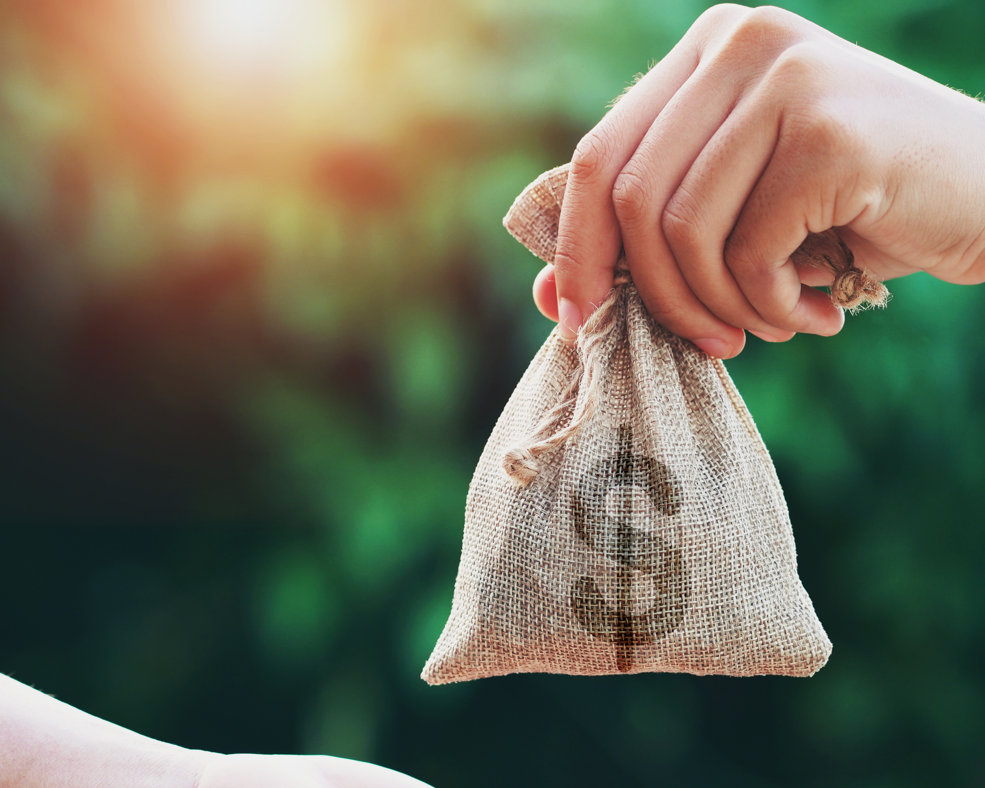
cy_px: 523
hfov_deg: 14.2
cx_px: 667
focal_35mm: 135
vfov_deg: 11.4
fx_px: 3936
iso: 400
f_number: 3.5
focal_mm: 85
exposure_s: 1/125
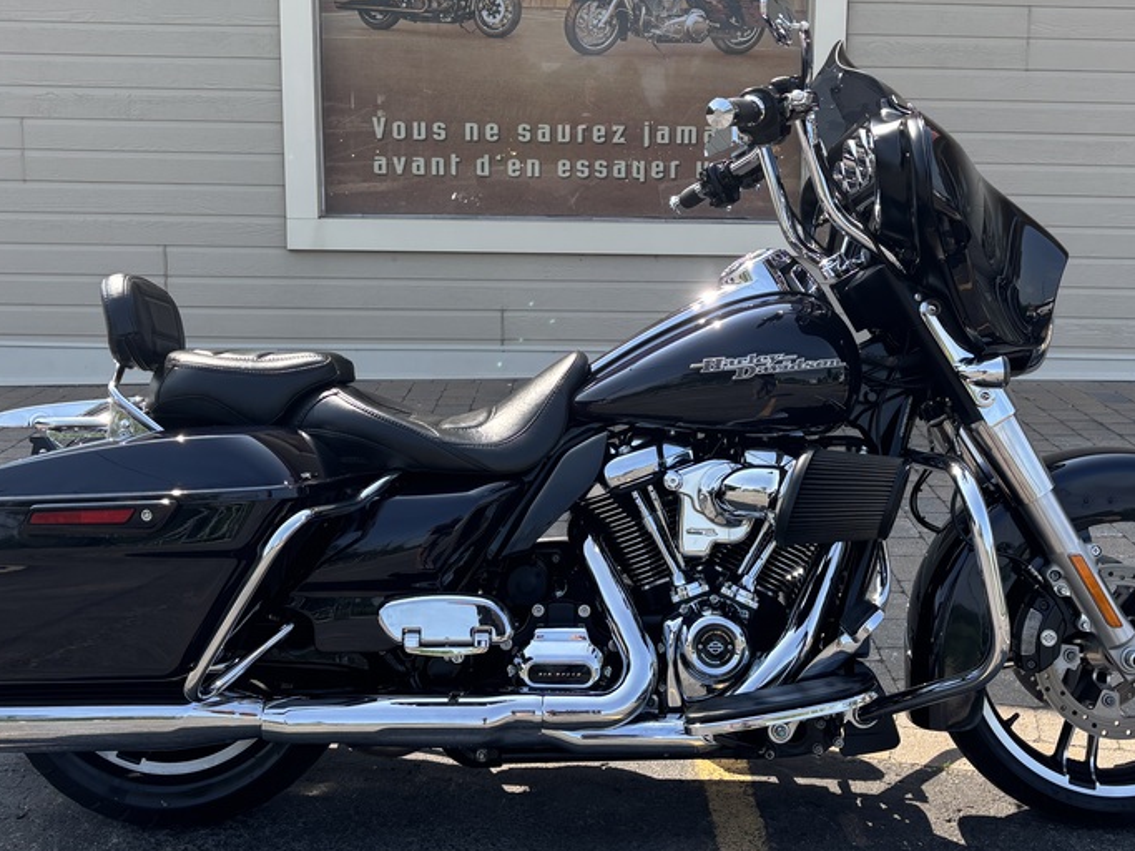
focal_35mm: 39
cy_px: 317
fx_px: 1279
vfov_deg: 36.6
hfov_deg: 47.8
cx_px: 617
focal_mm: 5.96
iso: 50
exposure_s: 1/805
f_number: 1.6
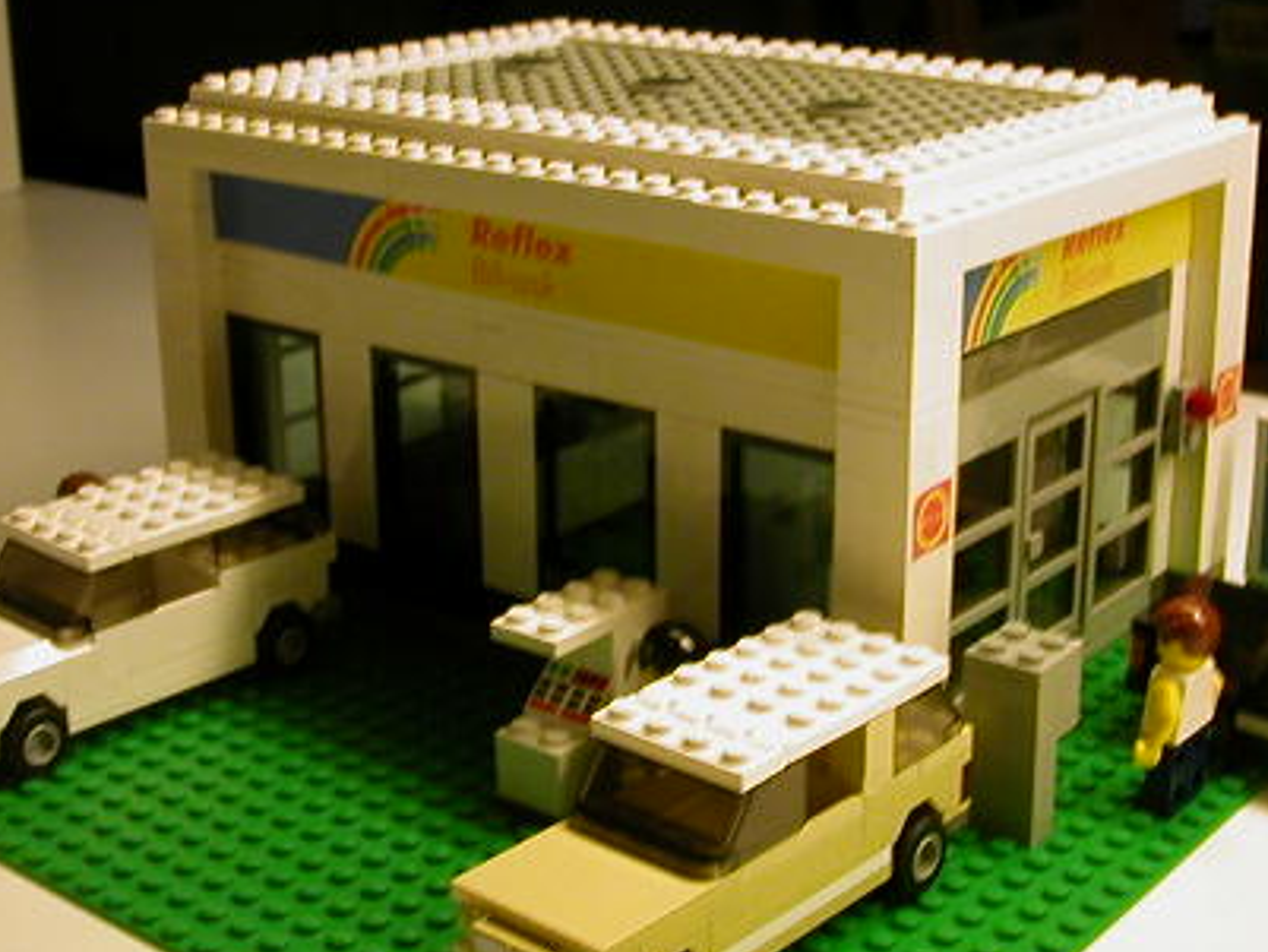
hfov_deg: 32.7
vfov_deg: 24.8
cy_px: 487
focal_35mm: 59
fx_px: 2162
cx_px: 689
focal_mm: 5.6
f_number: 2.7
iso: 100
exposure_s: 1/26.1
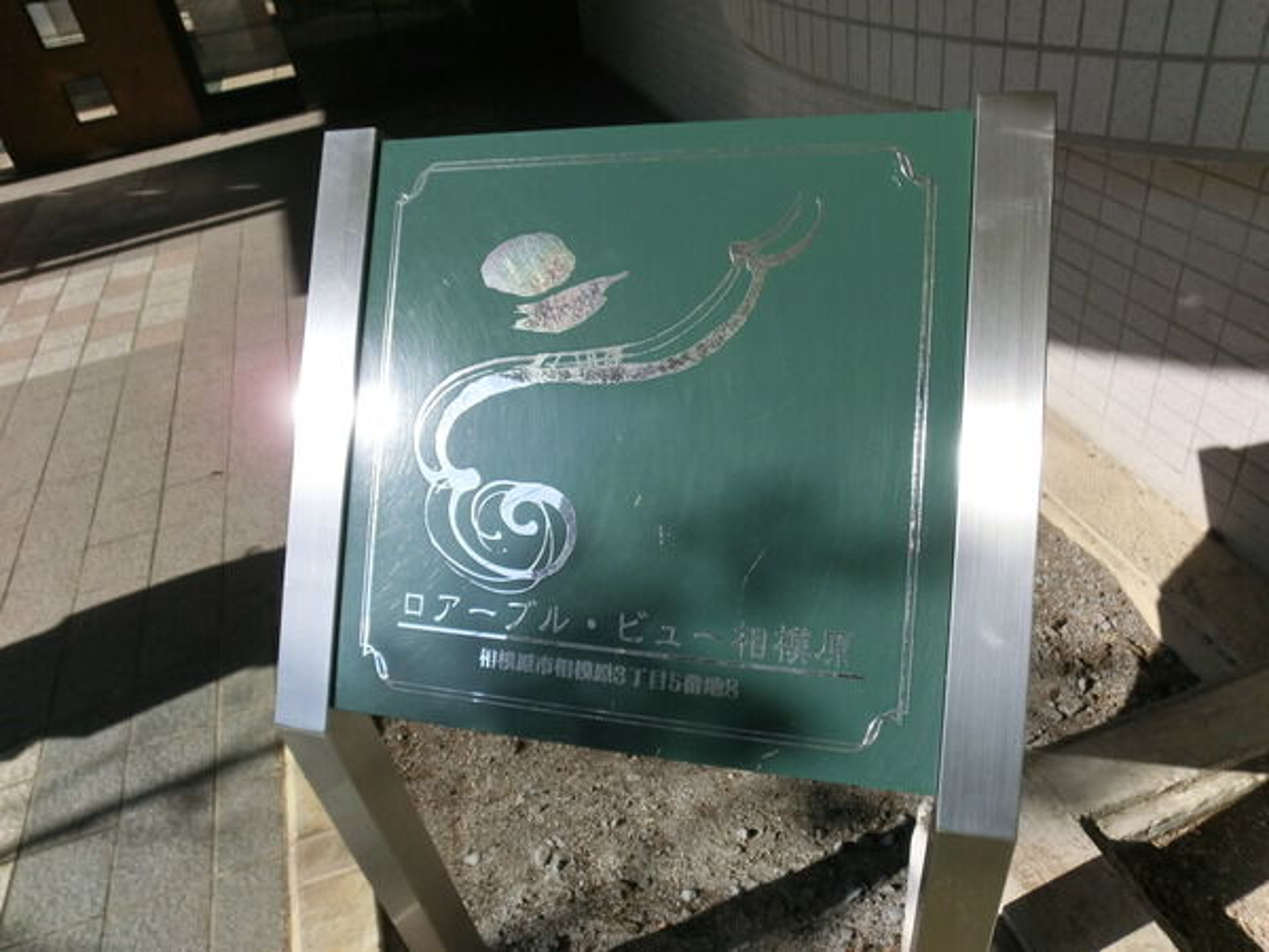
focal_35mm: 25
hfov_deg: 69.4
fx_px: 916
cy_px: 476
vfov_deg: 54.9
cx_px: 634
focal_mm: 4.4
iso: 80
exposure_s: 1/200
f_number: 8
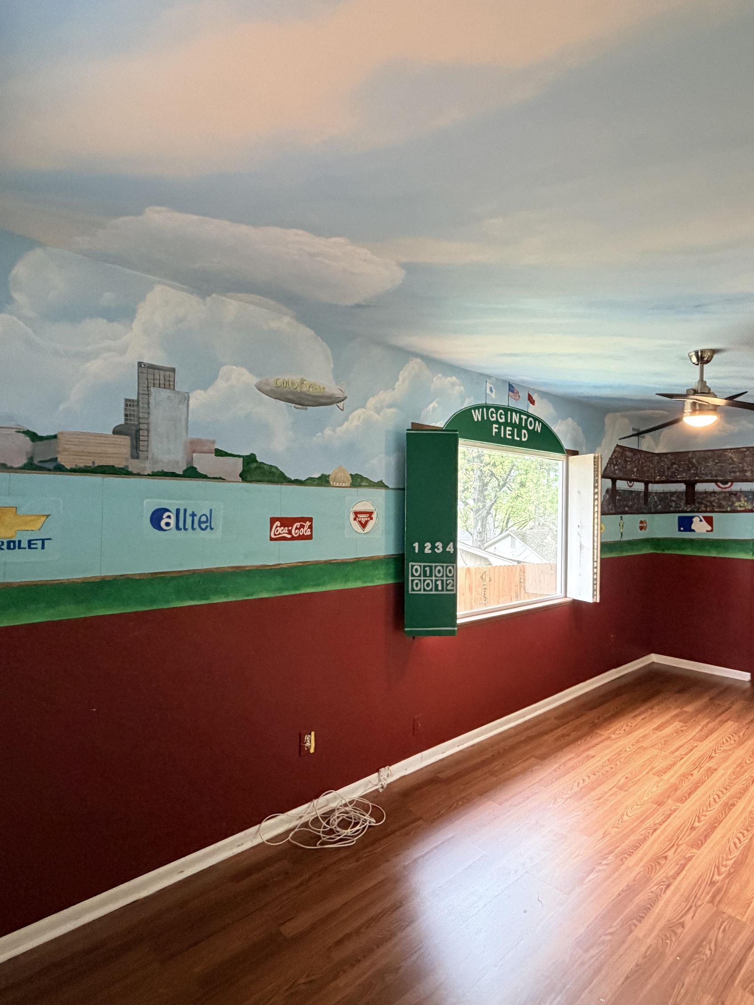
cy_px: 504
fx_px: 552
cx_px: 462
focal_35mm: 19
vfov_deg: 84.7
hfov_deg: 67.8
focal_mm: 2.22
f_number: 2.2
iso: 500
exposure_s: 1/60
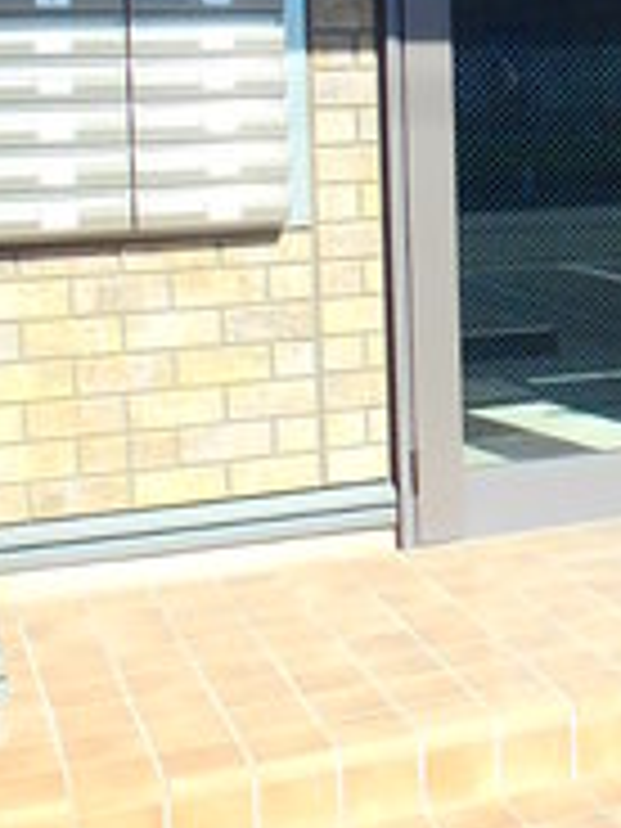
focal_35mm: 73
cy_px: 202
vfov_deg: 26.3
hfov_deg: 19.1
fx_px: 1746
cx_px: 738
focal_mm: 3.7
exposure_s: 1/640
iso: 125
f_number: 3.5
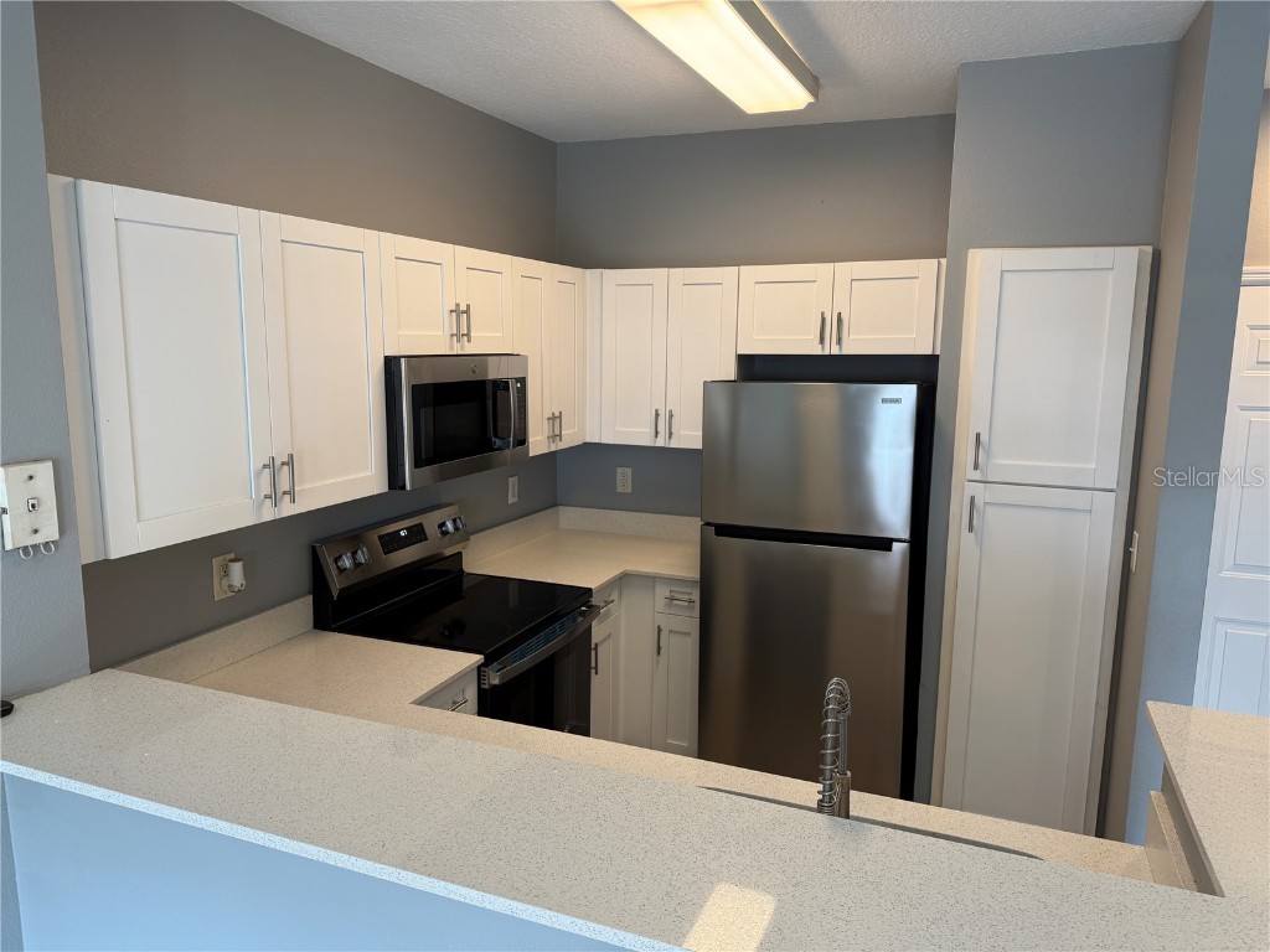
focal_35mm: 24
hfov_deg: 71.6
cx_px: 635
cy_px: 476
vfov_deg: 56.8
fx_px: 881
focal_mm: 6.76
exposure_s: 1/60
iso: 125
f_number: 1.78
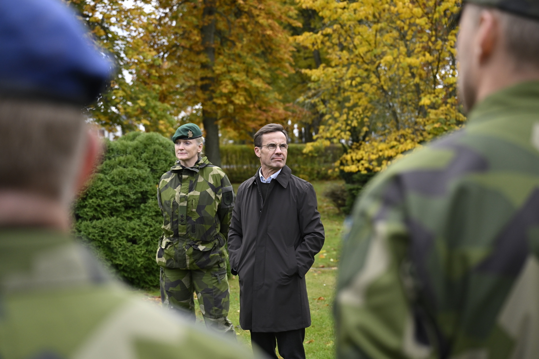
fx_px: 868
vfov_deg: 23.4
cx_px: 270
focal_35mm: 58
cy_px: 180
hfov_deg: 34.5
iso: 1250
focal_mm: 58
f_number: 3.5
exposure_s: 1/2000
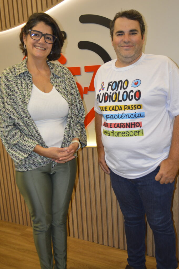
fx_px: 291
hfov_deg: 34.2
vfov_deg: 49.6
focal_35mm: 39
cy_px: 134
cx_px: 90
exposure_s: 1/60
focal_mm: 26
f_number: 4.2
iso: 720
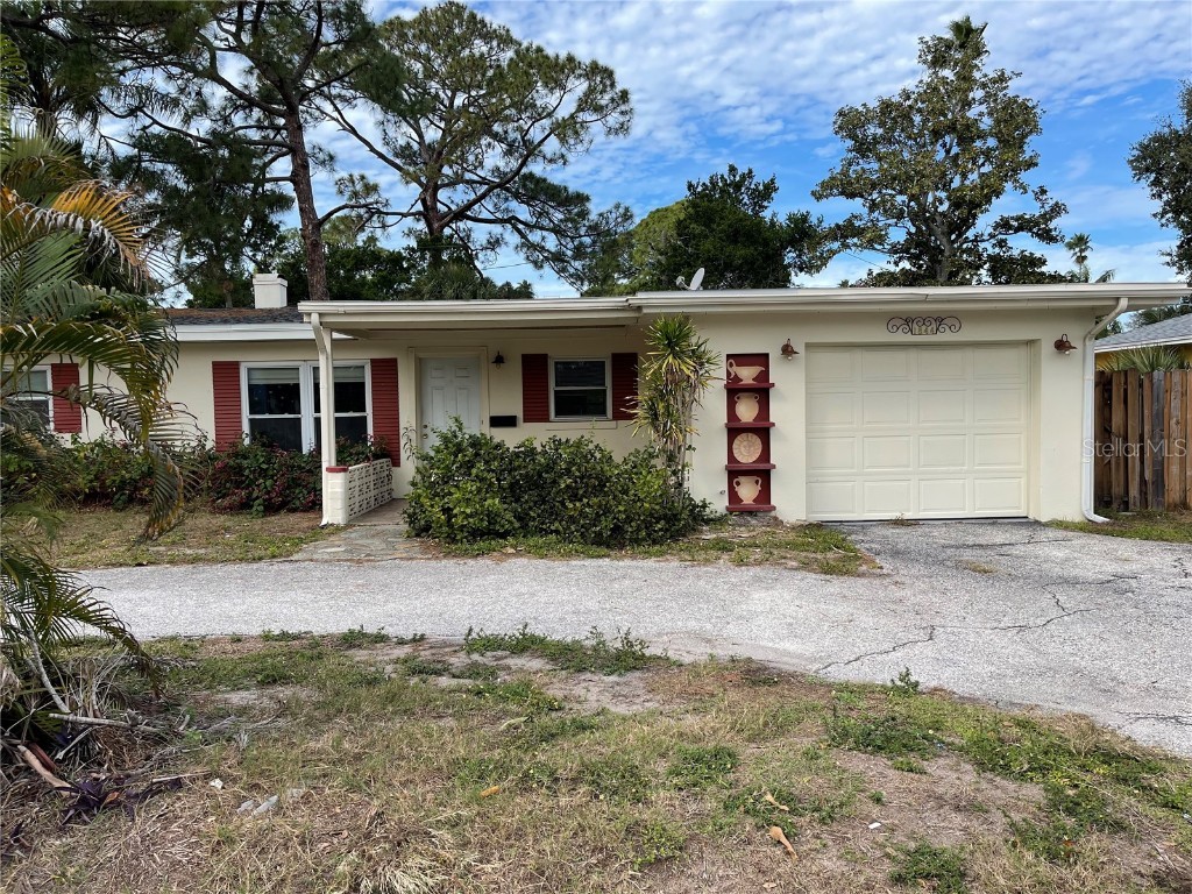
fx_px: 895
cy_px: 447
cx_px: 596
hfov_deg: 67.3
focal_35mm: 26
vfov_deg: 53.1
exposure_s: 1/2083
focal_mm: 5.1
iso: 32
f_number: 1.6
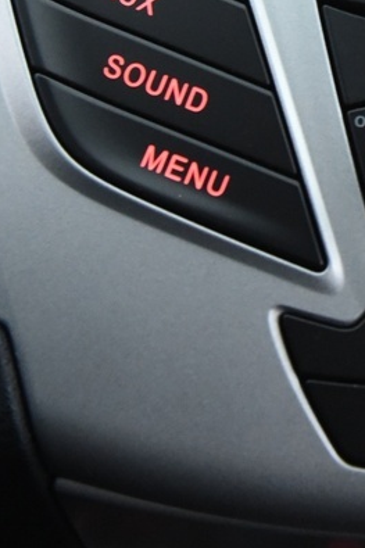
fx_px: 2496
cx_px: 444
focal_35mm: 164
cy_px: -31
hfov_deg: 8.3
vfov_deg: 12.4
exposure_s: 1/30
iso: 4000
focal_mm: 40
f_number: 4
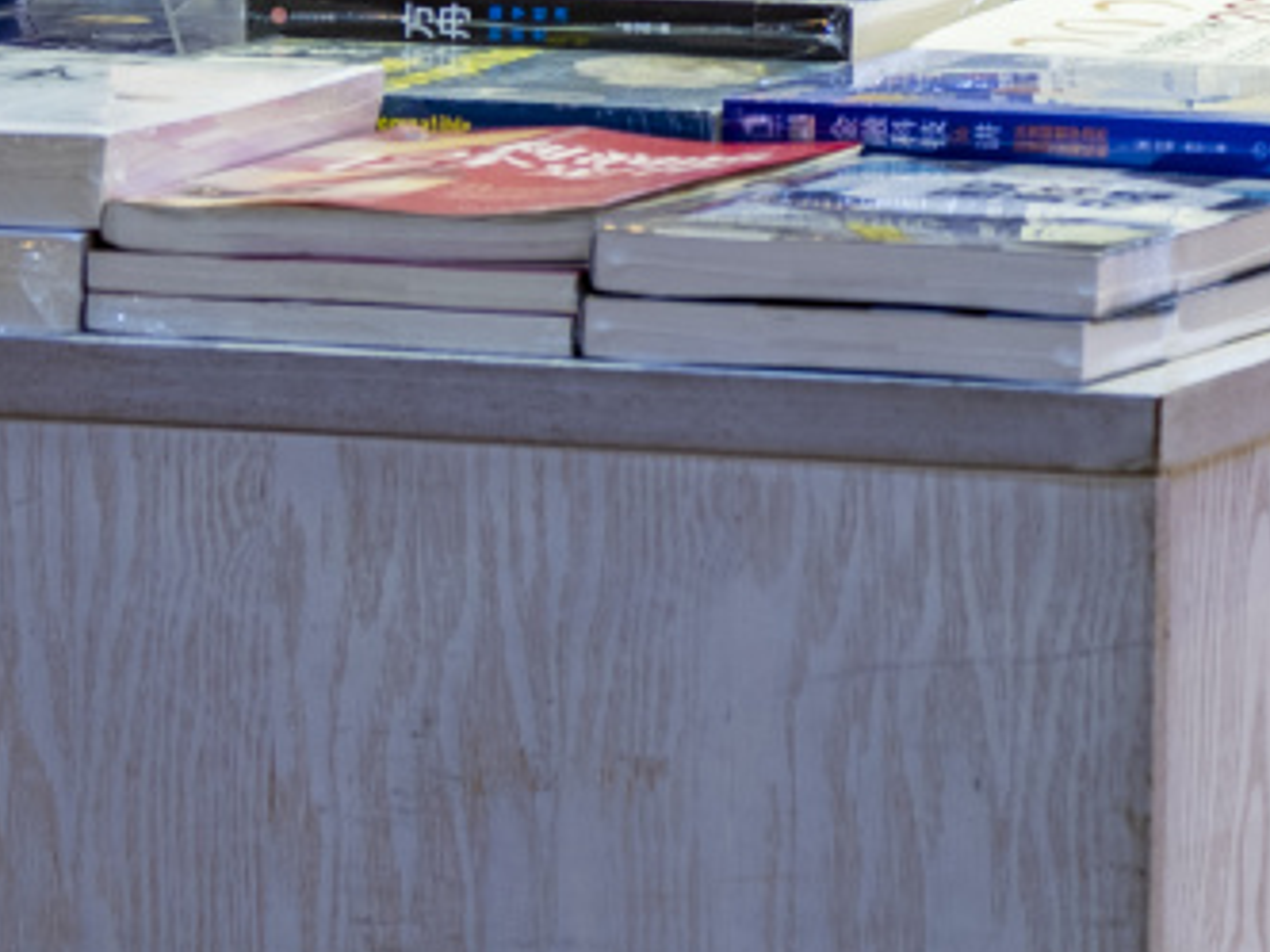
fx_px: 12474
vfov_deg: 4.3
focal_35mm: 340
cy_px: -638
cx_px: 2058
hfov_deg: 5.8
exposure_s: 1/8
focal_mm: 47
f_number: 4
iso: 100
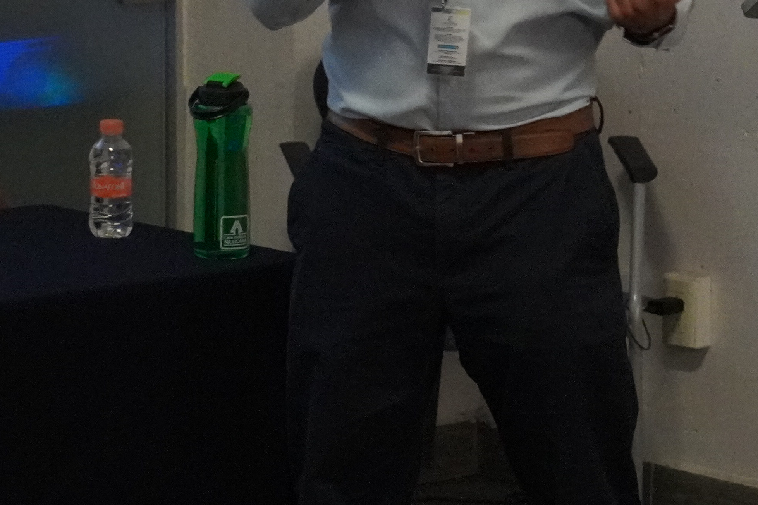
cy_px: -113
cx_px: 343
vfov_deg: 5.9
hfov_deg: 9.0
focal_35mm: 230
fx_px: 4842
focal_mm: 50
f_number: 5.6
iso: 6400
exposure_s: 1/100
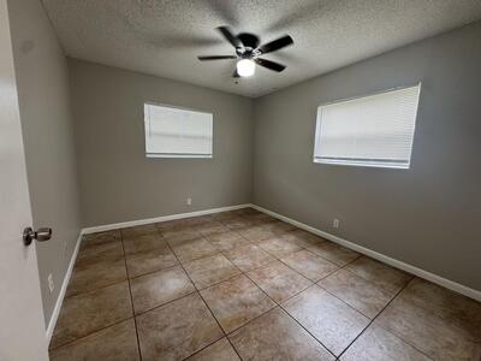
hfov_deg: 102.1
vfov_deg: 85.7
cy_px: 180
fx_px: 195
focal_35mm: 14
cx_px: 240
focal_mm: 2.22
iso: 160
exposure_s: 1/60
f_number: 2.2
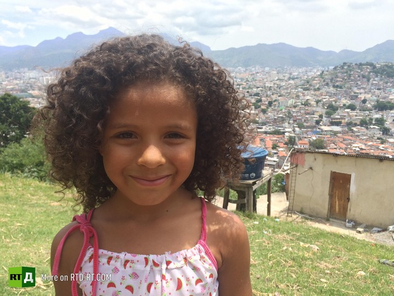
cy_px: 148
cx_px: 197
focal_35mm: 29
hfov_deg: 61.7
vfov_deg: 48.2
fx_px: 330
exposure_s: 1/612
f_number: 2.2
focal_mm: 4.15
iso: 32
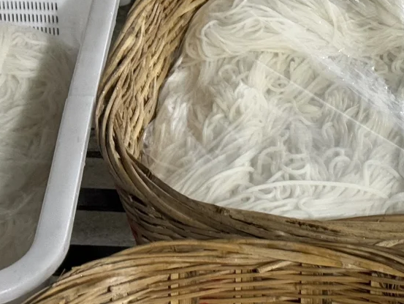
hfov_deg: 15.3
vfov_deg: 11.7
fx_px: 1459
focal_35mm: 125
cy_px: 7
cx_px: 460
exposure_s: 1/33
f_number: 1.78
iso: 250
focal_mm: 6.76
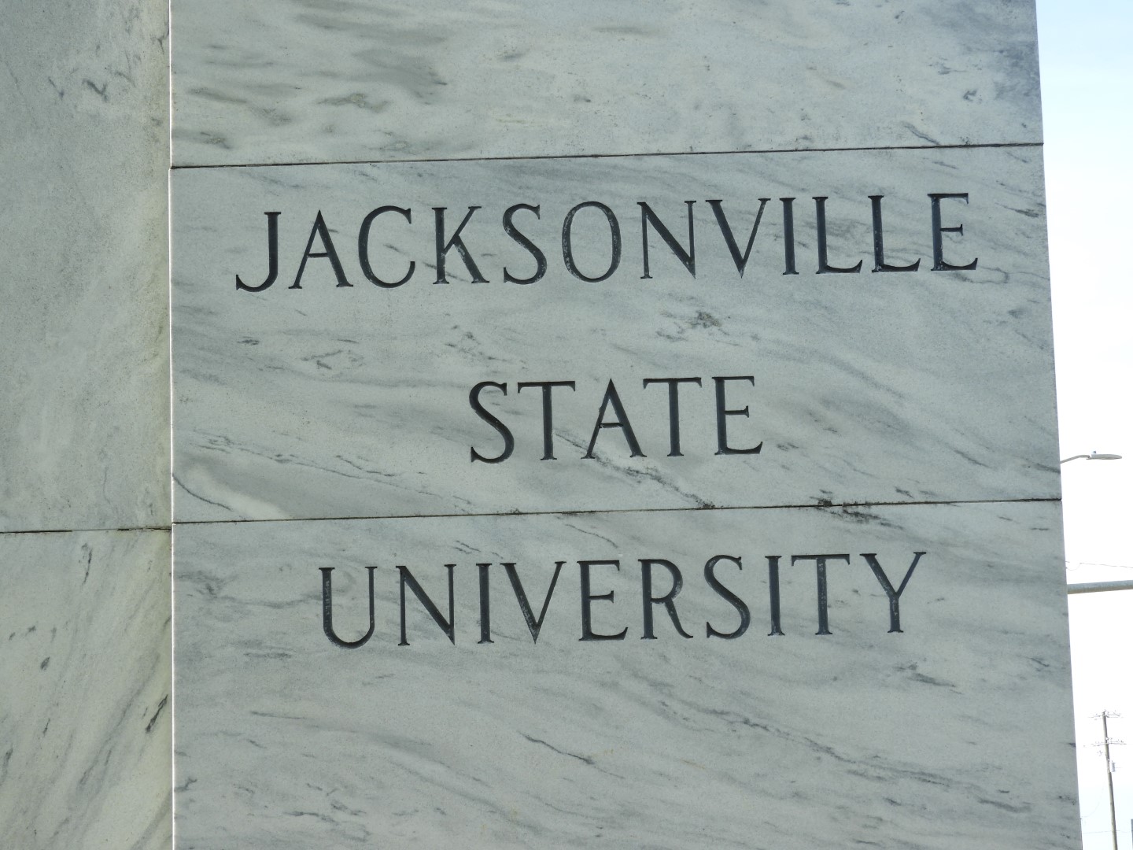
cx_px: 566
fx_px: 3437
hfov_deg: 18.7
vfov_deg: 14.1
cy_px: 425
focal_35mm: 105
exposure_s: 1/200
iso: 100
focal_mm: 18.8
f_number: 4.8
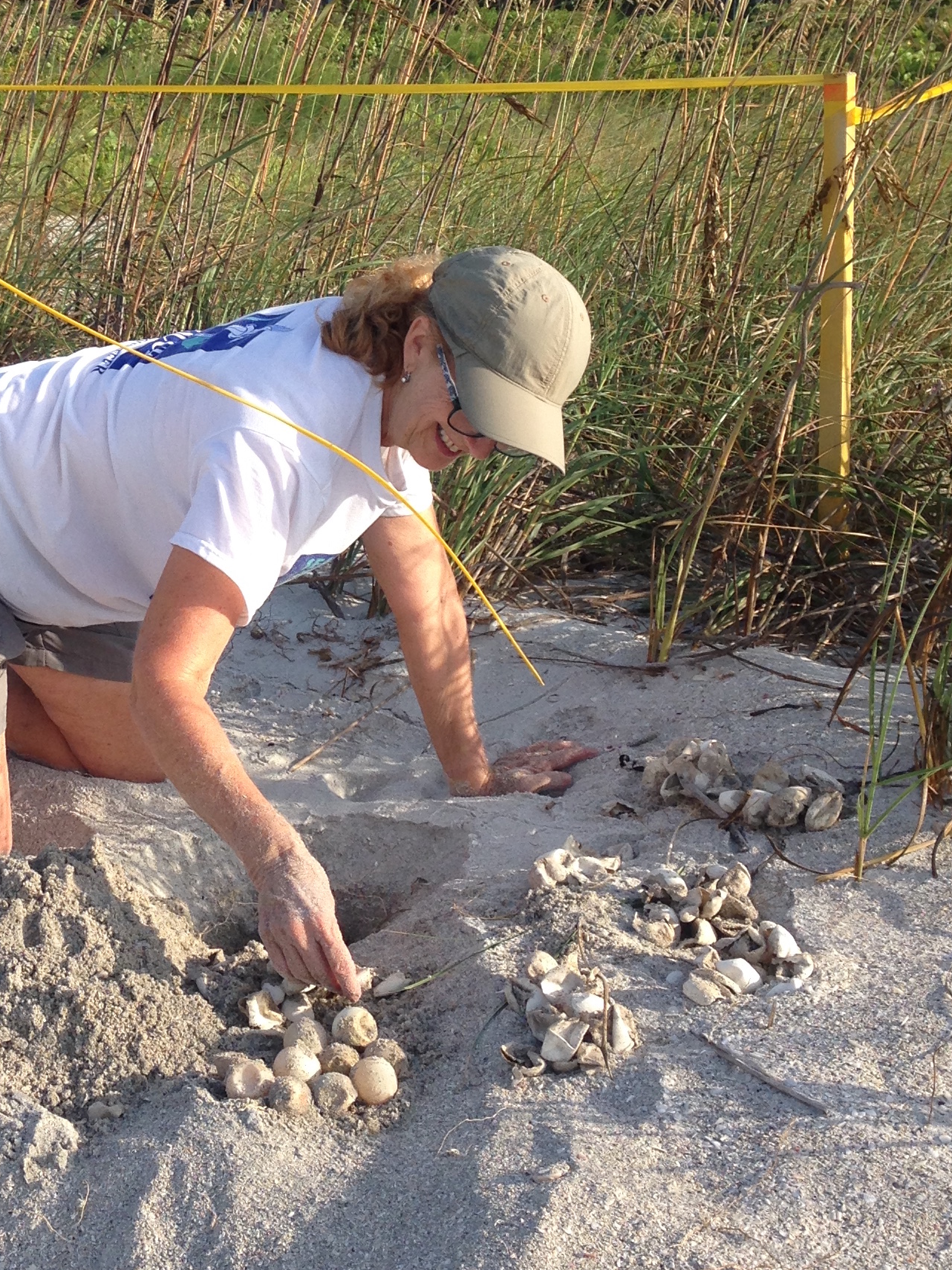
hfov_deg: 22.8
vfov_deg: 30.4
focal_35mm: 63
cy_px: 374
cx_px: 137
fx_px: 2311
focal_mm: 4.12
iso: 50
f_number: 2.4
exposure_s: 1/889
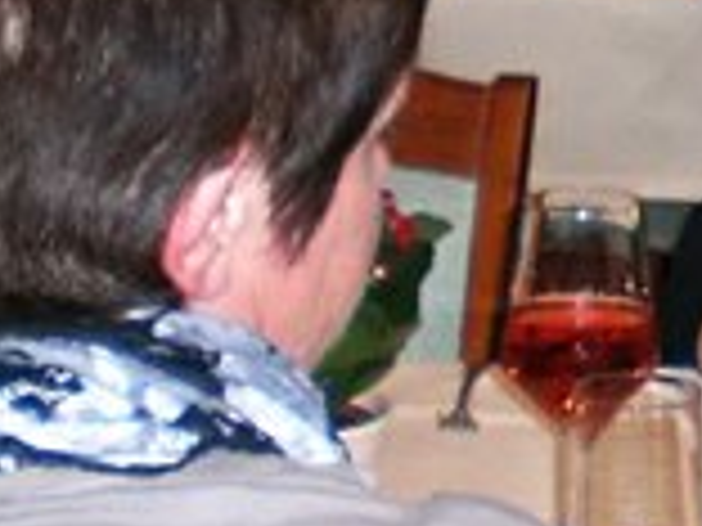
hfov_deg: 9.6
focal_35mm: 195
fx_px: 3955
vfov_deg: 7.4
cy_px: -441
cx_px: 1260
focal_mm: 6.3
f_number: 3.1
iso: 100
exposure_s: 1/60
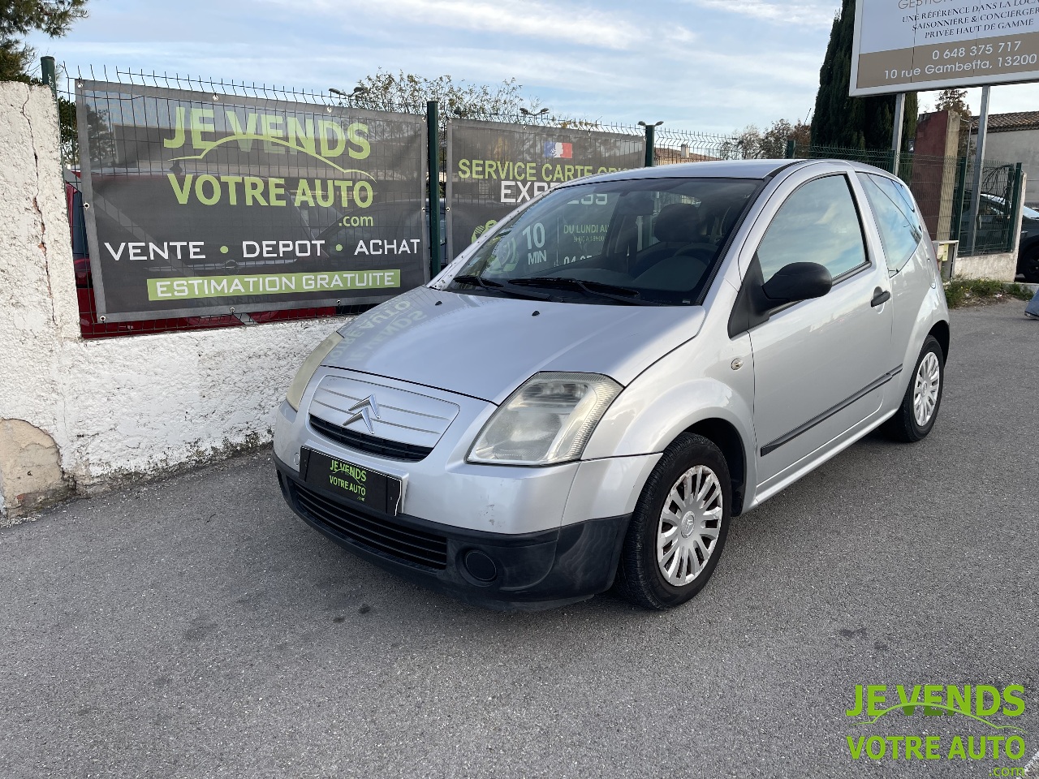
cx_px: 520
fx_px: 750
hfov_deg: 69.4
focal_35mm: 25
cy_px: 390
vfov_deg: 54.9
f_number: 1.6
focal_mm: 5.1
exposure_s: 1/684
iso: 32
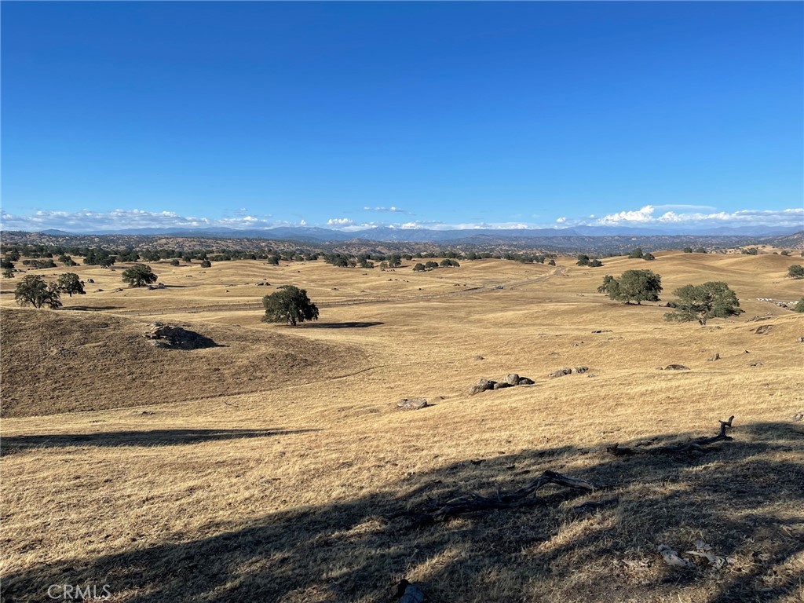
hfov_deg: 67.3
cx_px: 402
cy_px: 302
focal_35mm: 26
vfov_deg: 53.1
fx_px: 604
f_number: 1.6
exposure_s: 1/3922
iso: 32
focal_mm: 5.1
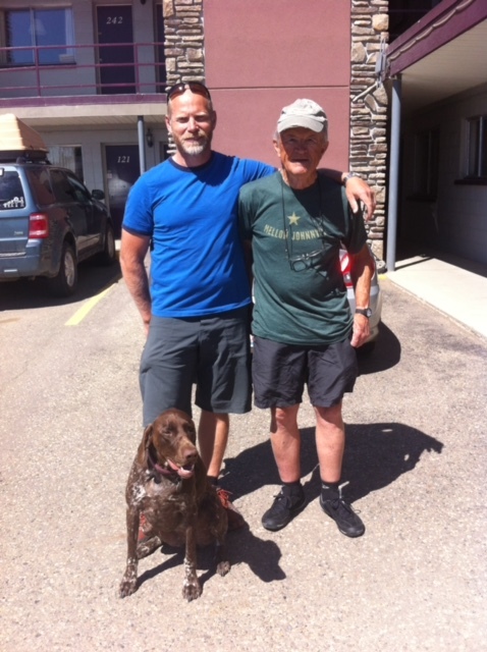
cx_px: 244
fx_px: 658
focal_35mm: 35
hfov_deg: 40.6
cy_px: 326
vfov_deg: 52.7
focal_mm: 3.85
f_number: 2.8
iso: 80
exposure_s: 1/1040
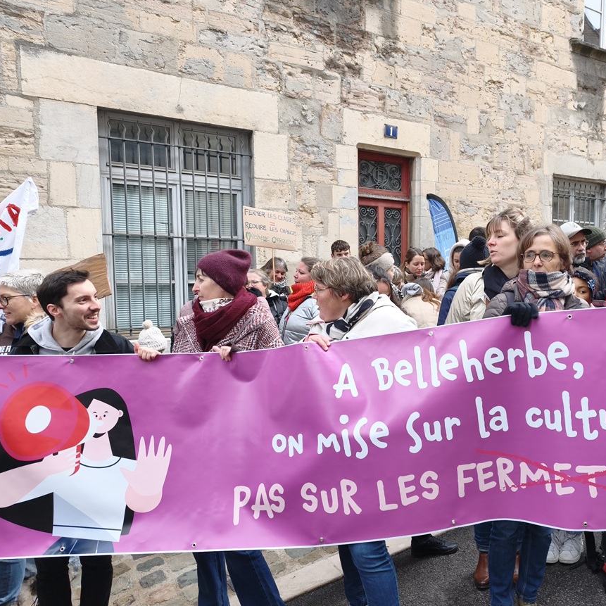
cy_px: 322
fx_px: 574
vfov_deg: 55.6
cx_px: 405
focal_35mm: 29
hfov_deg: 54.5
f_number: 1.62
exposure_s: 1/325
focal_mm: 6.45
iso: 50
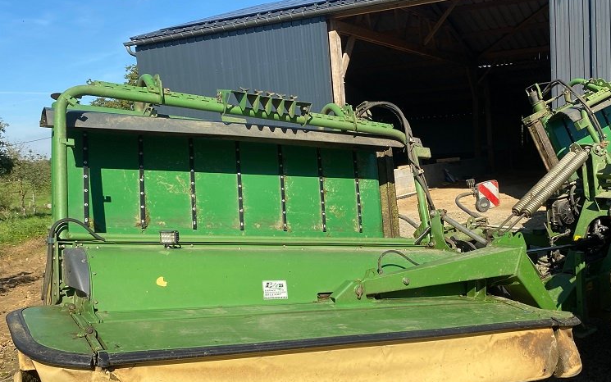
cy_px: 225
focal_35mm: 37
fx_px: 616
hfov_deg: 52.0
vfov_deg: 34.4
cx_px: 396
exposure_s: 1/2358
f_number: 1.8
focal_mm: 4.25
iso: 32
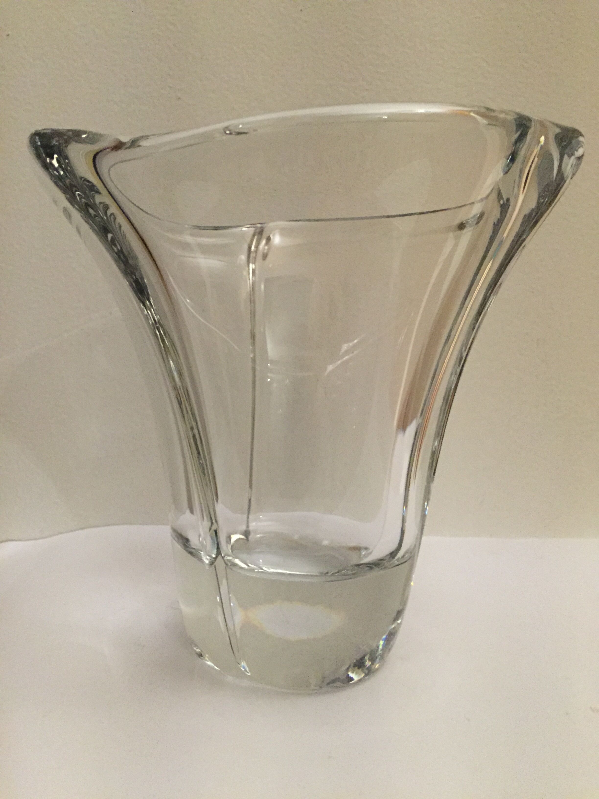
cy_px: 400
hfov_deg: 48.2
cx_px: 300
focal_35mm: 29
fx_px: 669
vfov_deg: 61.7
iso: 250
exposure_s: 1/20
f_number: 2.2
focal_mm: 4.15
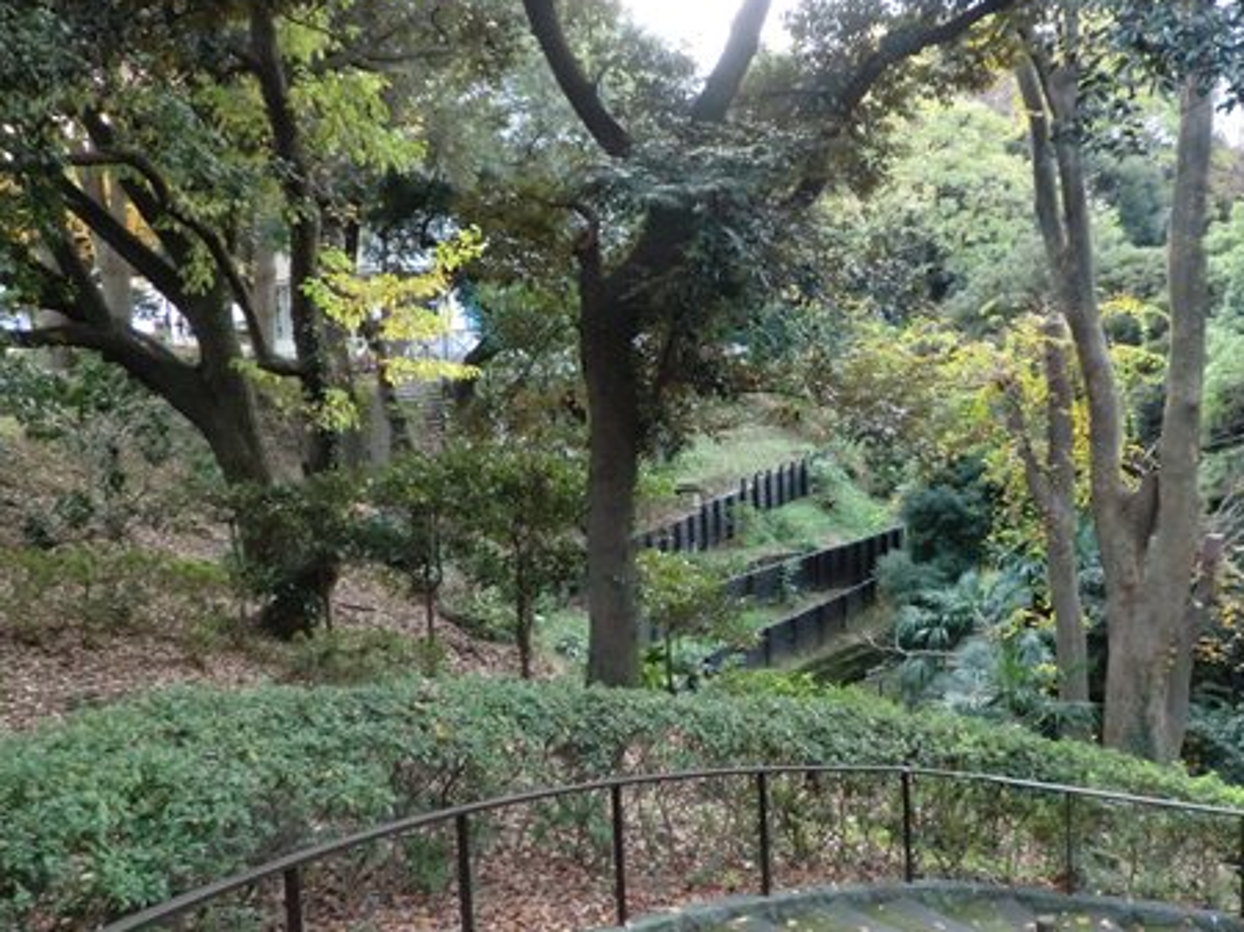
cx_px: 746
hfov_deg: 49.8
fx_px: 1329
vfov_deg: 38.6
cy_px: 451
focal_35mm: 37
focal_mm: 4.7
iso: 250
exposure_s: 1/60
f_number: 2.8
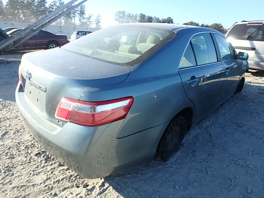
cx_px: 132
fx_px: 160
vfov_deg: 63.4
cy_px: 99
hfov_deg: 79.0
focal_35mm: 21
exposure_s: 1/400
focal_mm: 3.7
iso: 125
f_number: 3.5
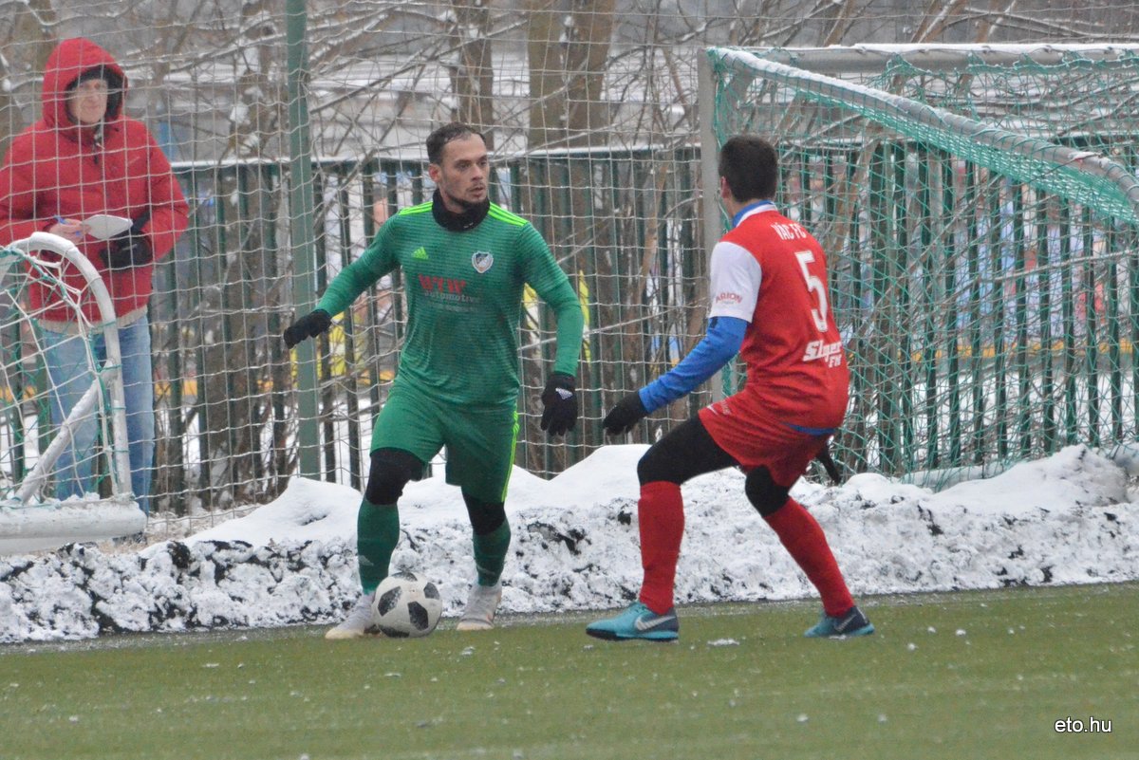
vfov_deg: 3.1
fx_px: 14242
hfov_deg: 4.6
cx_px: 570
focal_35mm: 450
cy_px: 380
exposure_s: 1/3200
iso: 6400
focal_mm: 300
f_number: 7.1
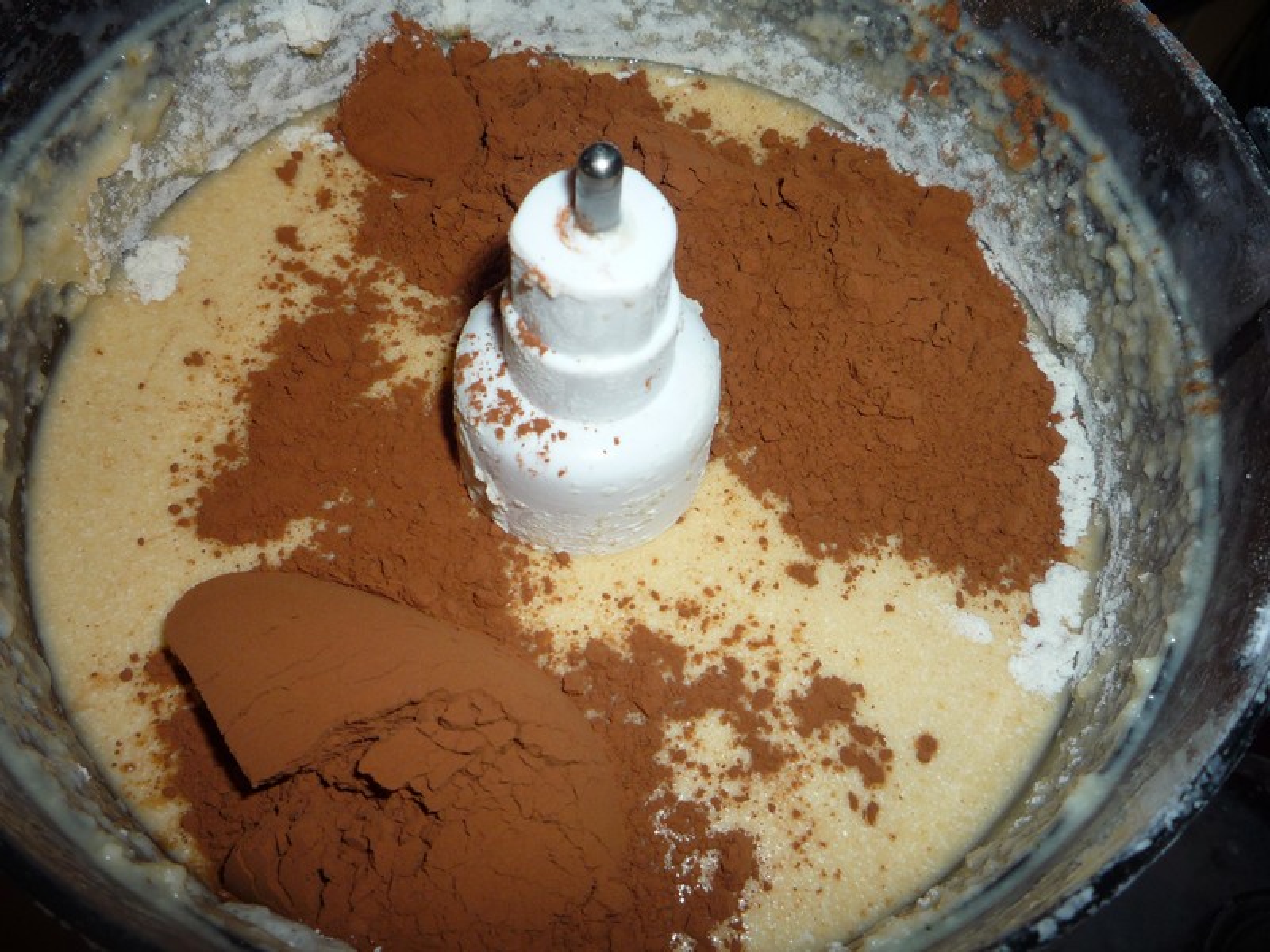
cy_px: 476
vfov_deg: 46.8
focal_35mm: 30
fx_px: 1101
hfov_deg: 60.0
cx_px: 635
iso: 100
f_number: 4
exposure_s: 1/30
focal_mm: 5.2
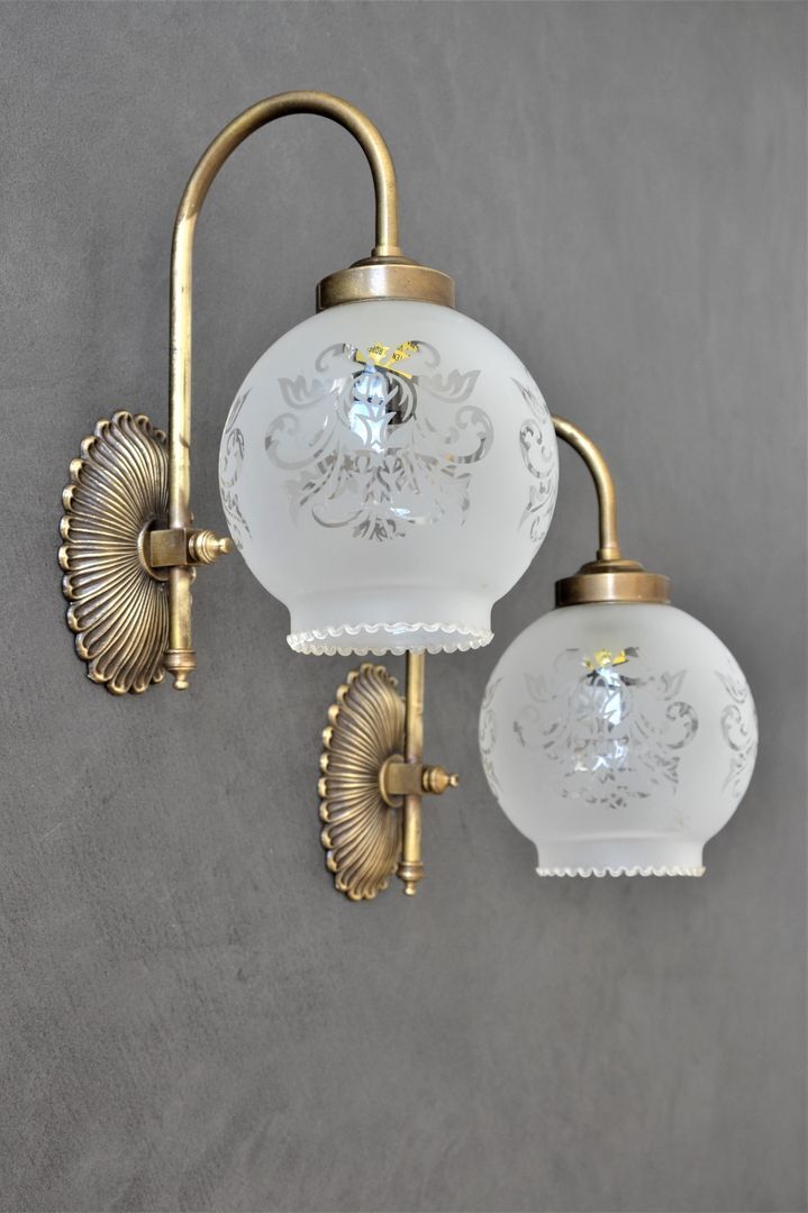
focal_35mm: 45
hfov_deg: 29.8
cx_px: 404
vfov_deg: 43.6
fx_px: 1516
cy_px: 606
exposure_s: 1/125
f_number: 5.6
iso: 280
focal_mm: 30
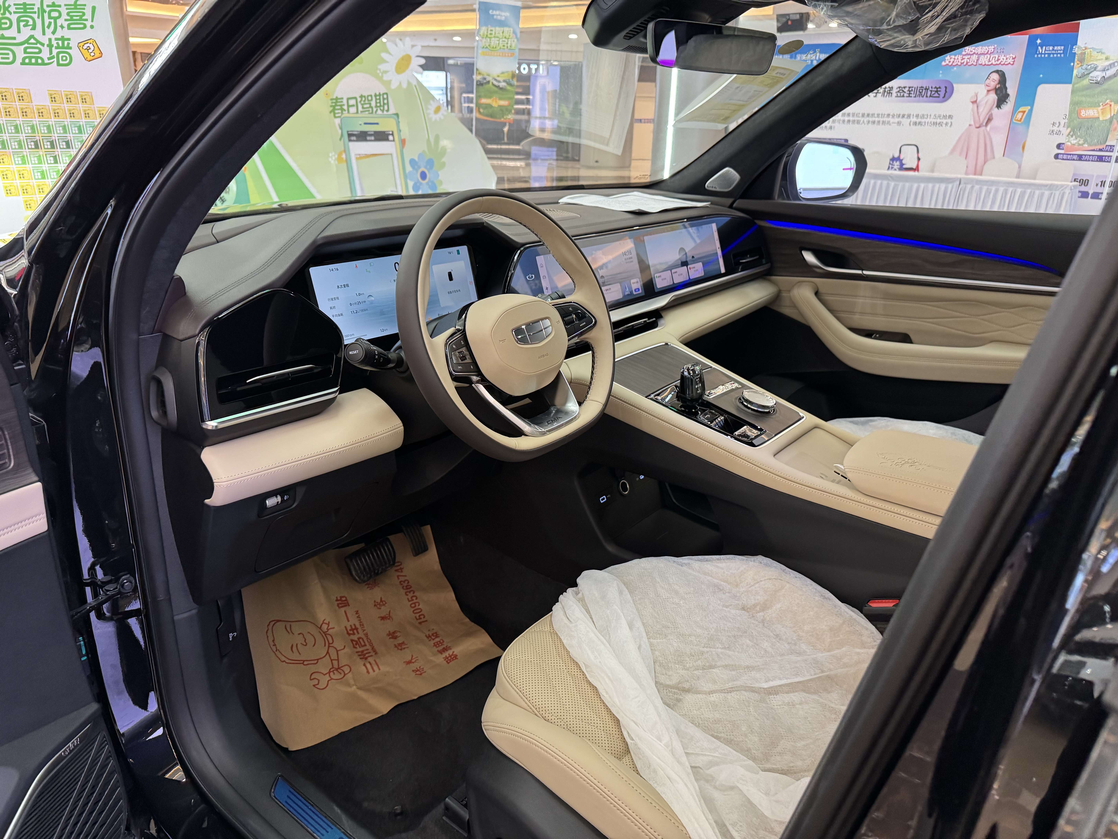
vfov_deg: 56.8
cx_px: 559
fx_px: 775
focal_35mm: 24
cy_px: 420
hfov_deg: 71.6
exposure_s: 1/48
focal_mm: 6.76
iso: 320
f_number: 1.78
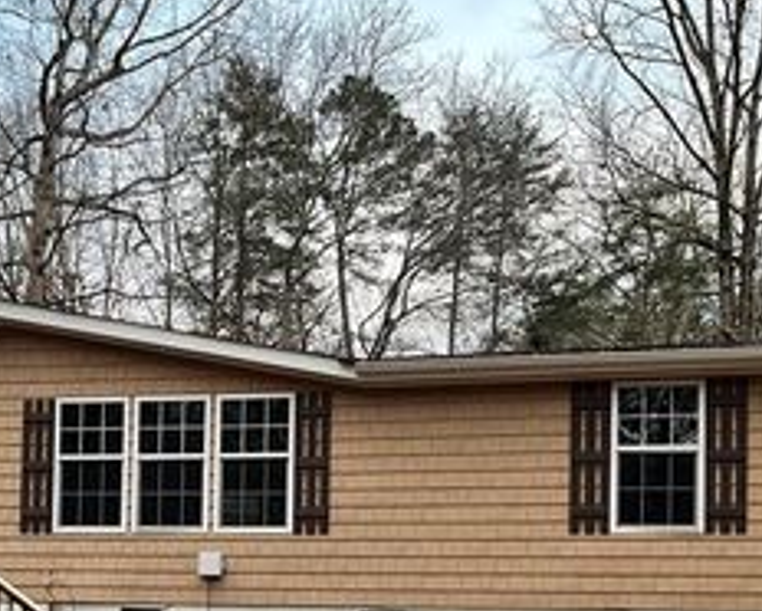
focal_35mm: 61
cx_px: 138
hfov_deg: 30.1
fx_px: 1377
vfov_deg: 24.2
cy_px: 573
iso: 64
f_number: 1.8
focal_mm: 3
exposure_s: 1/93
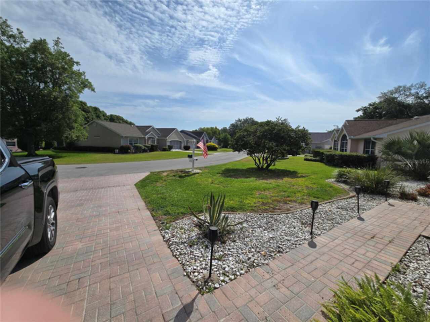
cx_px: 215
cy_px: 161
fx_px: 161
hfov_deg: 106.2
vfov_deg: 89.9
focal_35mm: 13
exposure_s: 1/5523
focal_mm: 2.2
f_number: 2.2
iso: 50
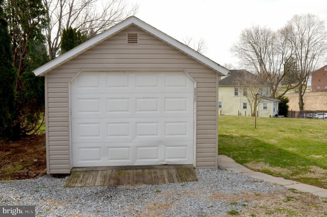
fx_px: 326
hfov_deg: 53.2
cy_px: 108
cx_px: 164
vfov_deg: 36.7
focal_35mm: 36
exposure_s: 1/250
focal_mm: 24
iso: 800
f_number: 18
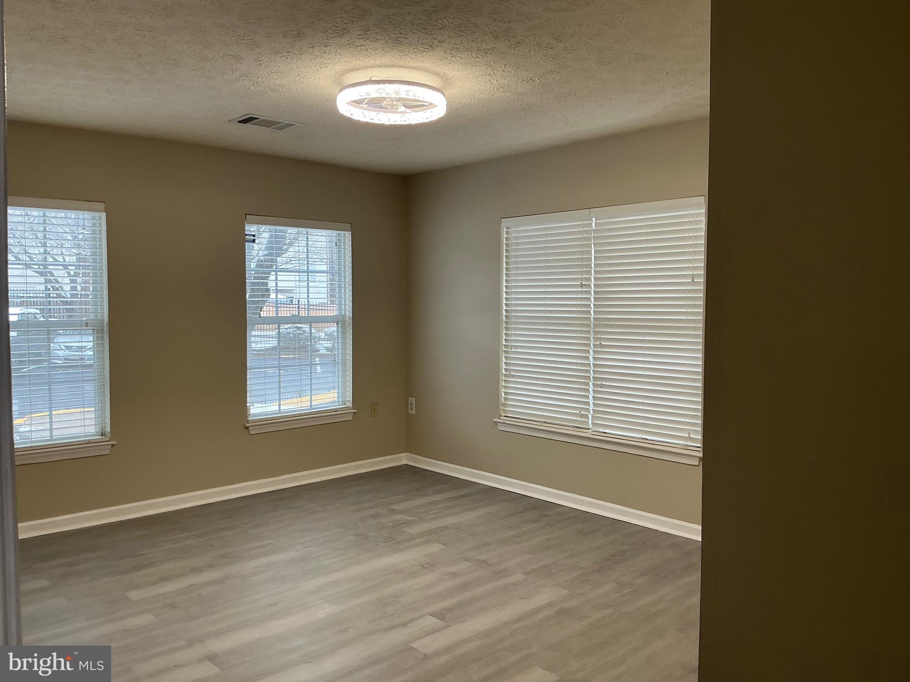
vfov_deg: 49.7
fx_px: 736
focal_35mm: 28
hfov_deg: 63.4
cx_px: 455
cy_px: 341
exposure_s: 1/60
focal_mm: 3
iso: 50
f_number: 1.8
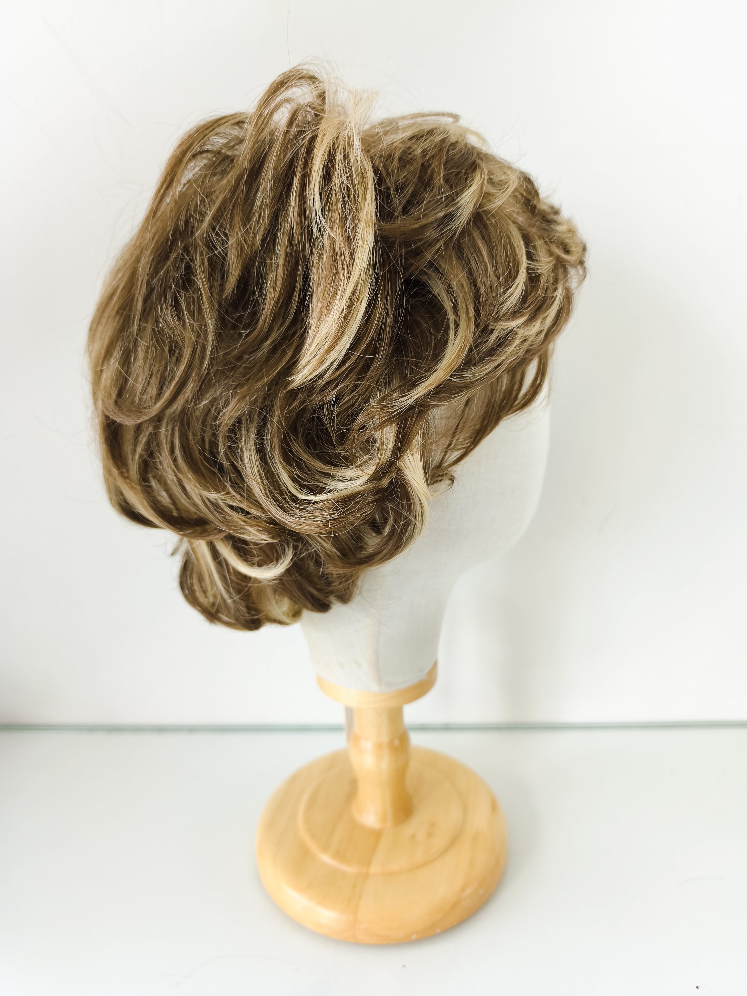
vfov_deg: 73.9
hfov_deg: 58.9
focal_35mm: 23
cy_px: 498
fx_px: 662
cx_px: 374
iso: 50
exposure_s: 1/50
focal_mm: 6.14
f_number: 1.65
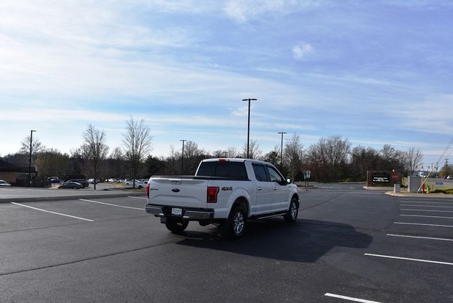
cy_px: 154
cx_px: 231
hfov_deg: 65.4
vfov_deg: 46.4
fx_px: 352
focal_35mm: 28
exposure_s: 1/320
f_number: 9
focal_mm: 18
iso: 100
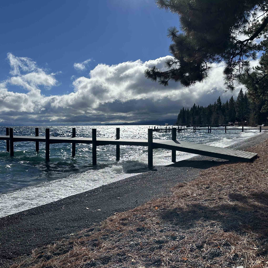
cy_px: 135
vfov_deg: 55.6
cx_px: 132
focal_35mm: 29
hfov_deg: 55.6
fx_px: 254
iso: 80
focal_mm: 6.86
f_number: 1.78
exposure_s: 1/15625
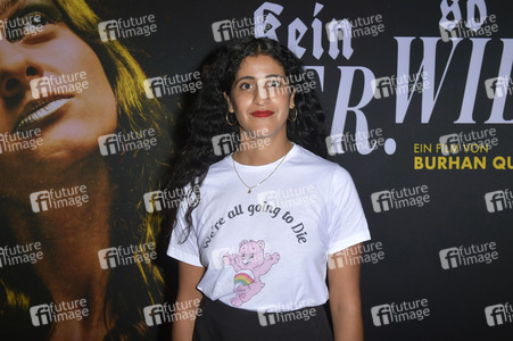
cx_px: 256
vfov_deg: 27.0
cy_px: 170
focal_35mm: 50
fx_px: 712
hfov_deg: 39.6
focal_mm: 50
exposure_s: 1/200
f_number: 6.3
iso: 640
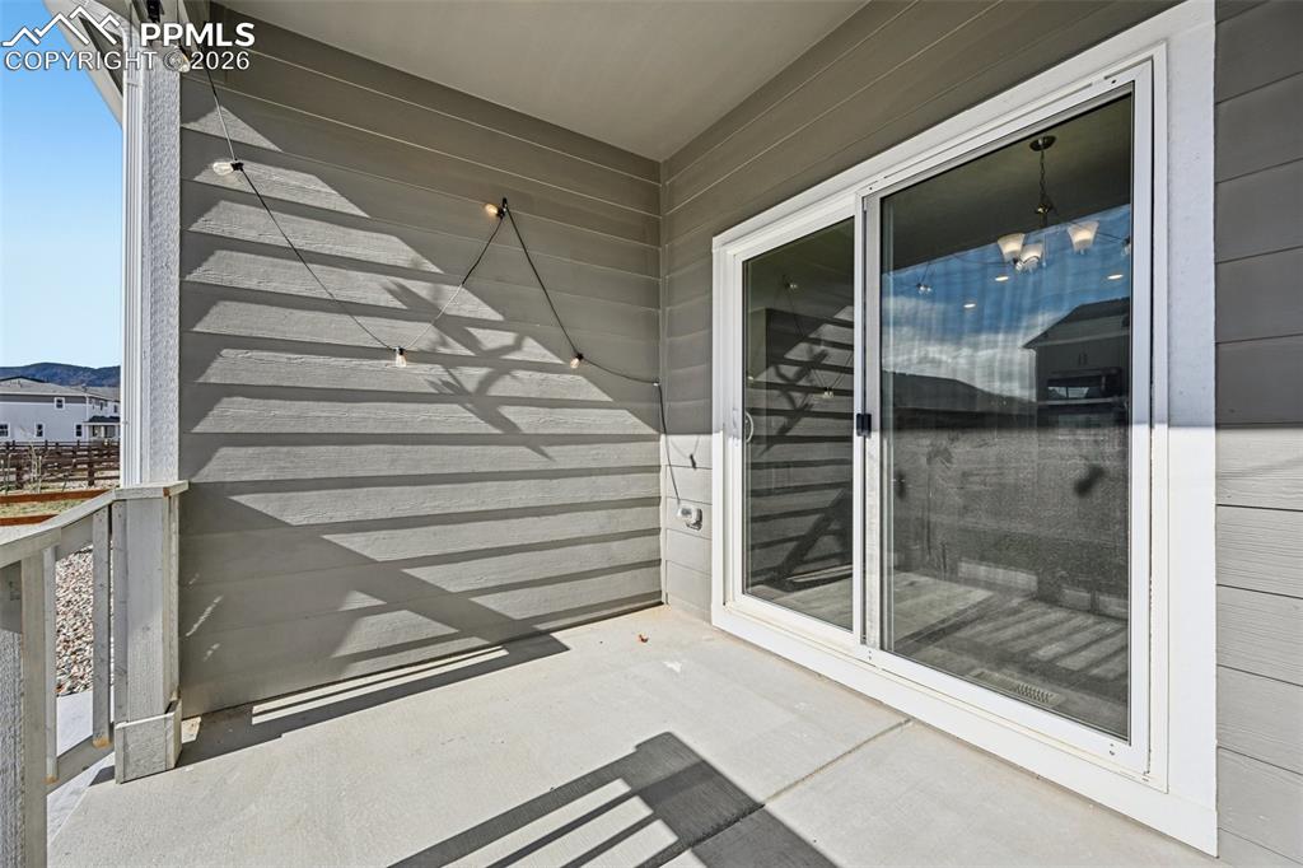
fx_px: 507
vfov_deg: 81.2
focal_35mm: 14
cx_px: 652
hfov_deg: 104.3
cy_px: 434
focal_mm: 14
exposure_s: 1/100
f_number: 8
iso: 64
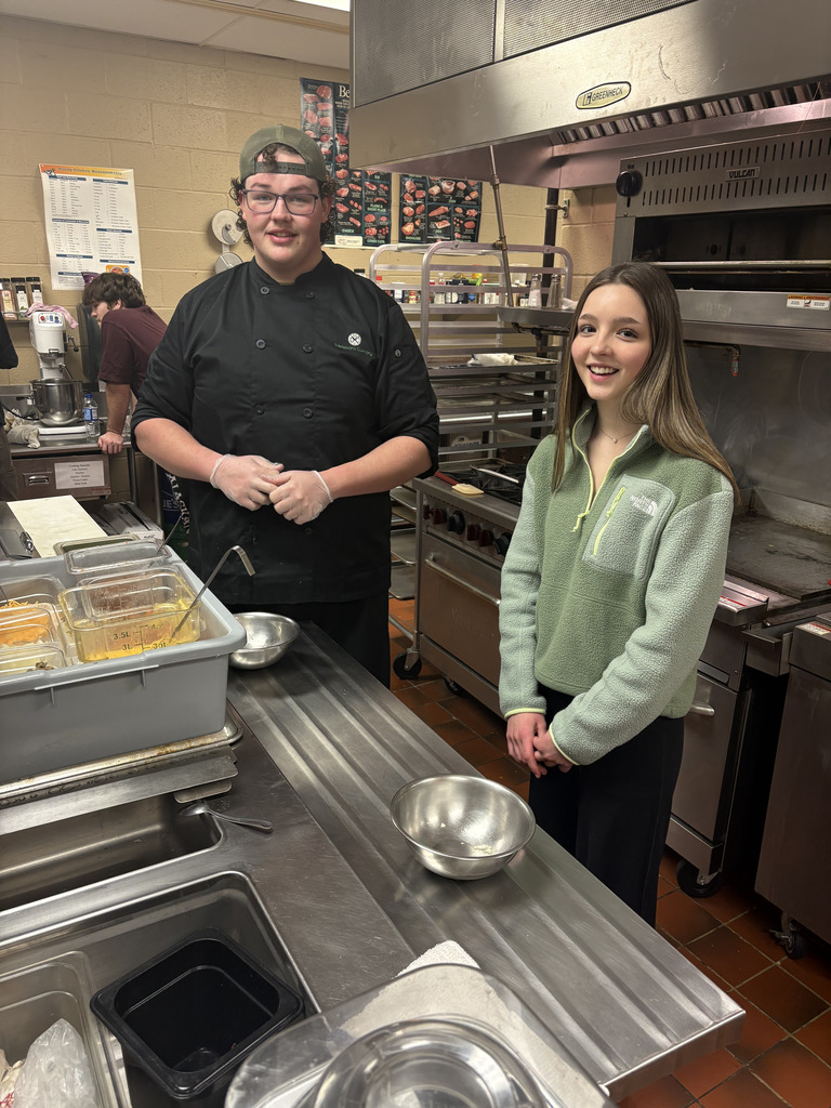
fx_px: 832
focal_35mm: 26
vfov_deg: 67.3
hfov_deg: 53.1
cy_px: 554
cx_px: 416
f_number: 1.6
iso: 125
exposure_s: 1/60
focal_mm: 5.96
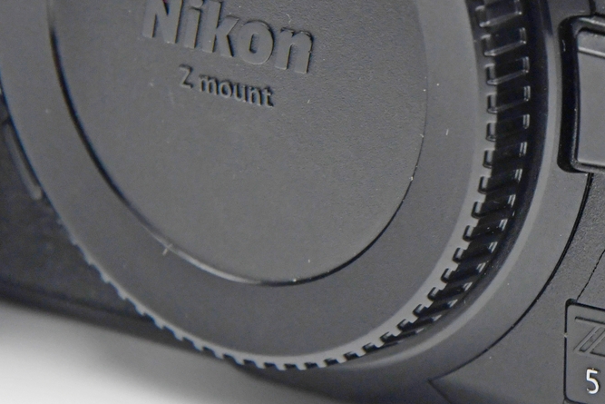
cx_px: 675
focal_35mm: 209
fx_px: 3513
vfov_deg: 6.6
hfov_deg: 9.7
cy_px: 76
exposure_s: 1/100
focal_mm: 62
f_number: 8
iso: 1600
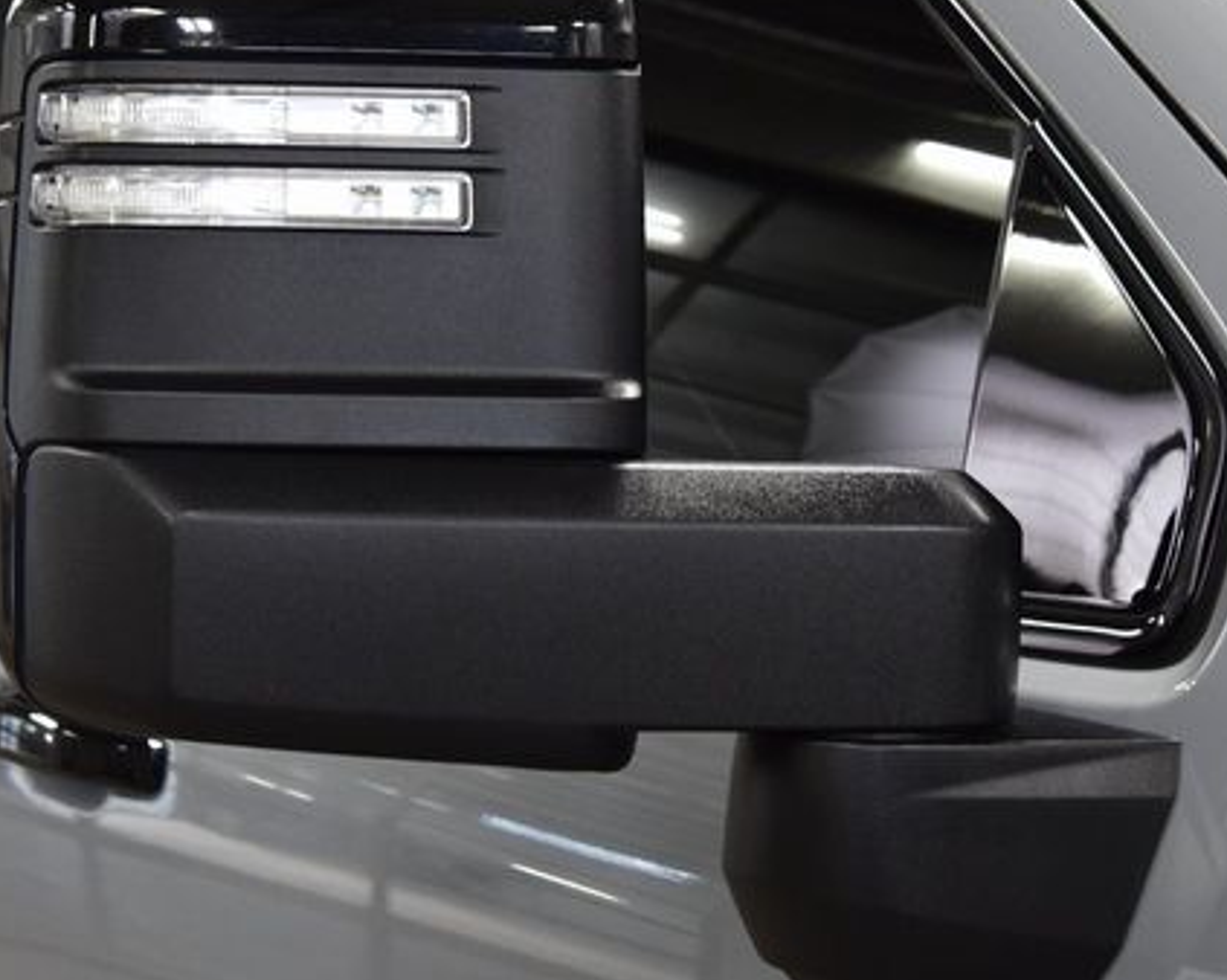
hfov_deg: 23.6
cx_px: 618
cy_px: 486
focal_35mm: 81
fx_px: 2940
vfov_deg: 18.9
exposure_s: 1/60
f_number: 5.6
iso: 1600
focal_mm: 38
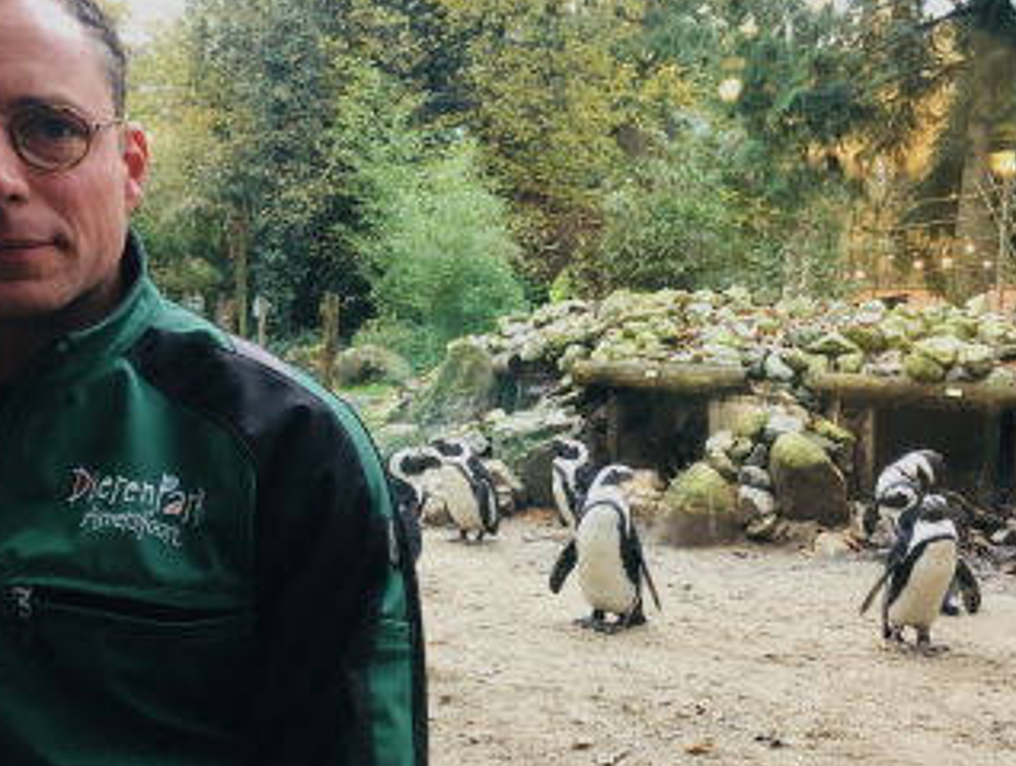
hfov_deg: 53.8
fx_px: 1000
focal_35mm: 34
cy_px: 375
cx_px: 497
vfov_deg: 41.9
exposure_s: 1/33
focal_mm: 4.15
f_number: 2.2
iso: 100
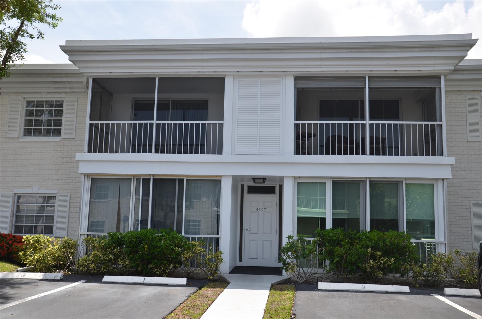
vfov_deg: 36.7
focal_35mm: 36
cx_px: 241
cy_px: 160
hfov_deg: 53.2
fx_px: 481
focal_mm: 24
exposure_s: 1/250
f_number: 8
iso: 110
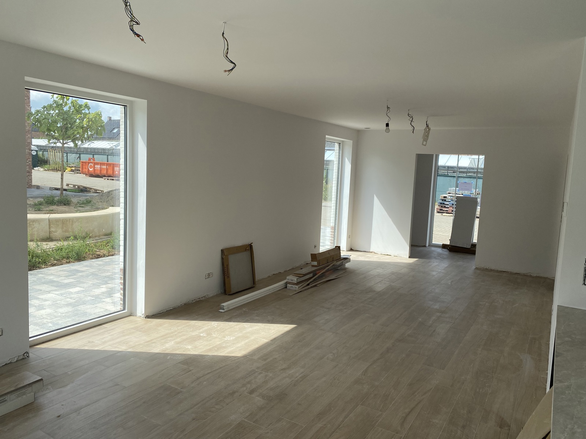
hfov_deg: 67.3
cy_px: 220
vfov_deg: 53.1
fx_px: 440
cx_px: 293
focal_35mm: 26
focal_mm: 4.25
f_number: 1.8
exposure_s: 1/1232
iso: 32
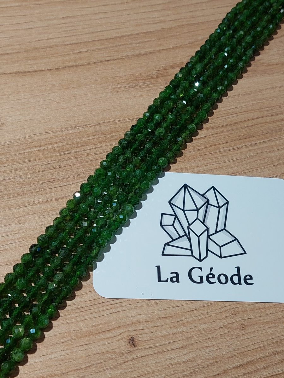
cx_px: 142
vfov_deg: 71.6
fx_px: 263
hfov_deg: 56.8
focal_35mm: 24
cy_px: 189
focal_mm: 5.23
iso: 40
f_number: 1.8
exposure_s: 1/100
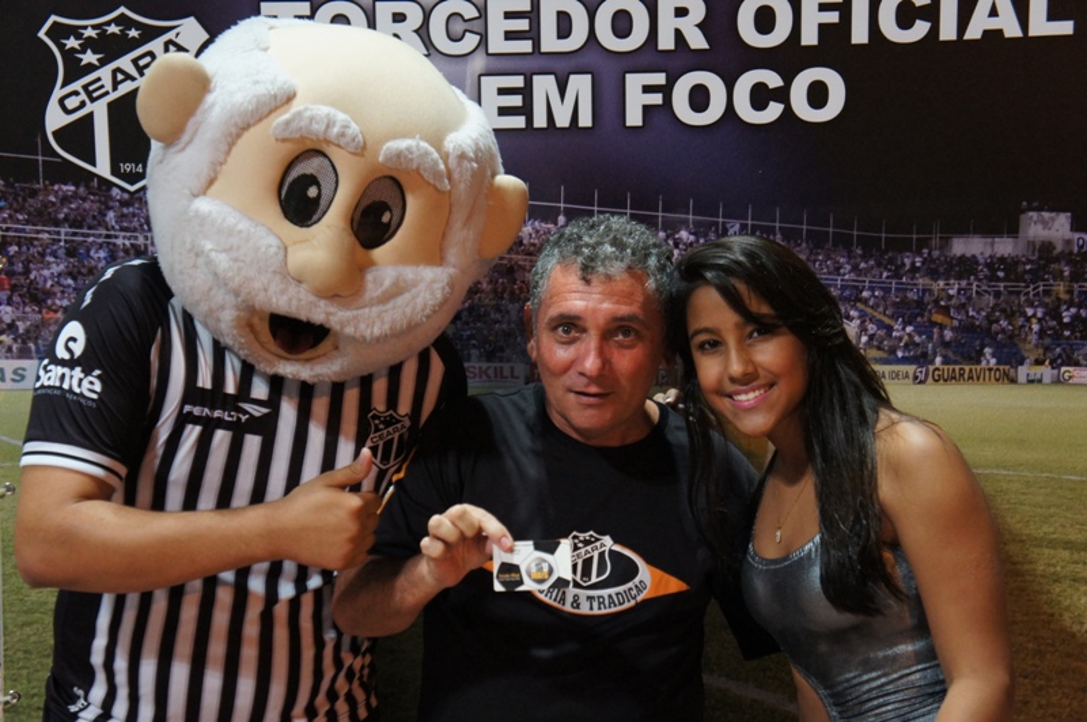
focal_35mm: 66
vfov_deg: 20.6
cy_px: 361
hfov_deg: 30.6
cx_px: 544
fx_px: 1990
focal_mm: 44
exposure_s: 1/20
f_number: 4.5
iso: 1600
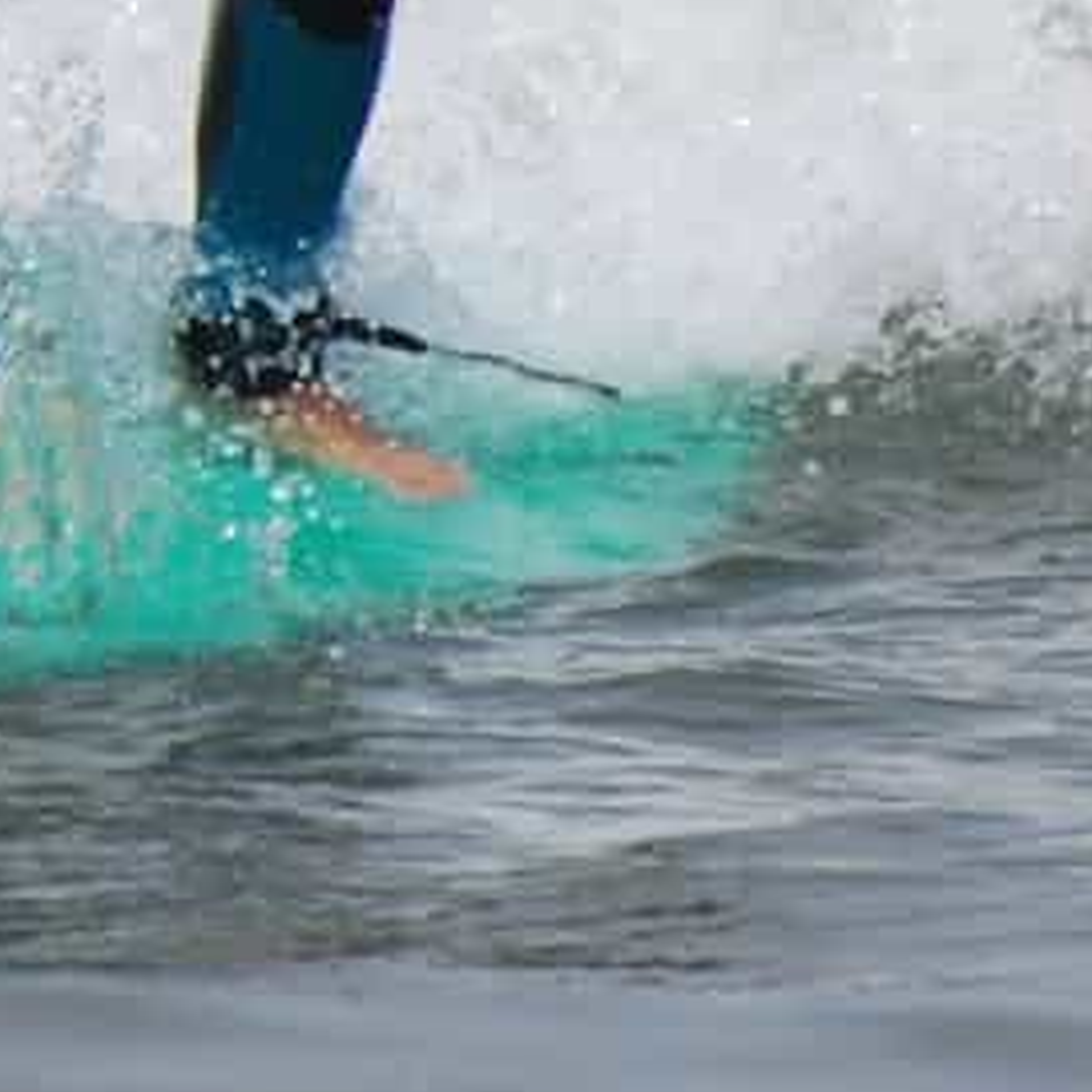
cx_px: -2248
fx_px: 73950
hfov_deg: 0.8
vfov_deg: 0.8
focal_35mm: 2072
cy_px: -788
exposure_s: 1/1600
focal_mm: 220
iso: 200
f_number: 5.6
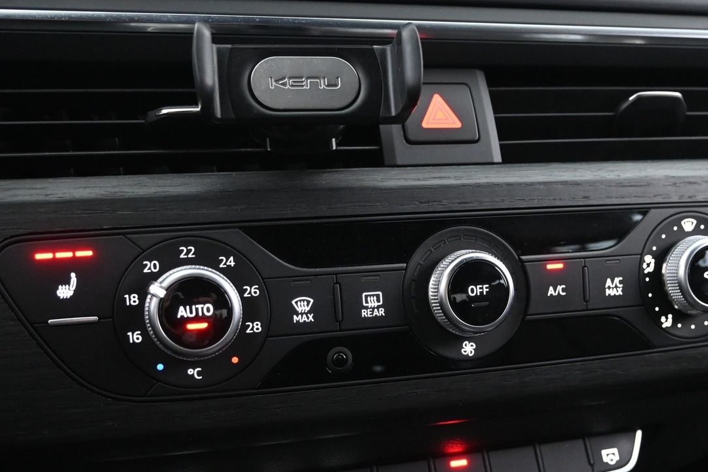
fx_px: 885
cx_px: 415
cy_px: 338
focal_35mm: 45
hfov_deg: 43.4
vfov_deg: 29.5
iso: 3200
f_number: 3.8
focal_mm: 20
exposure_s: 1/15
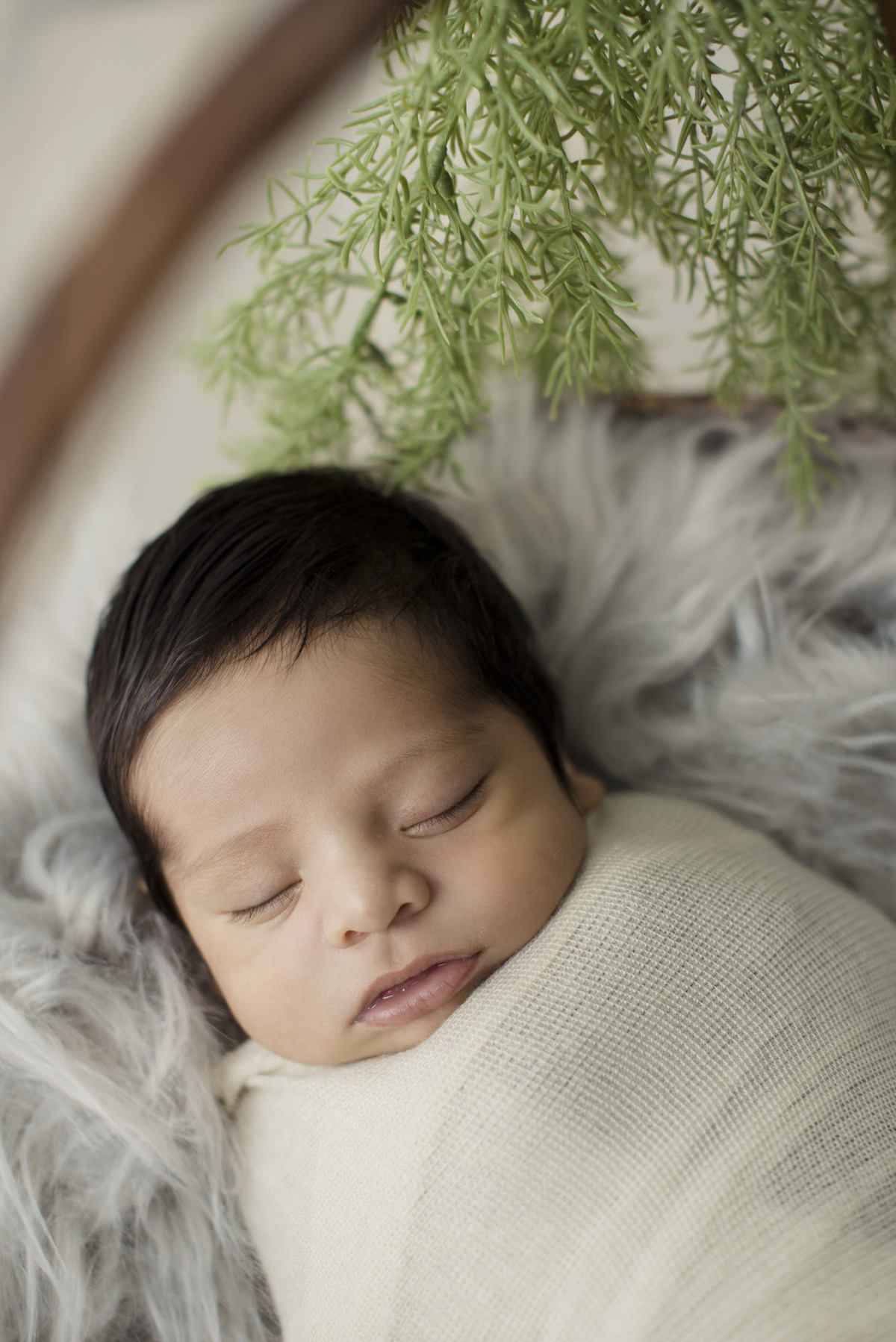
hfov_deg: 27.0
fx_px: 1865
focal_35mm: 50
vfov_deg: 39.6
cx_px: 448
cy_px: 671
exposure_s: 1/200
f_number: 2.8
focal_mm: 50
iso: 250
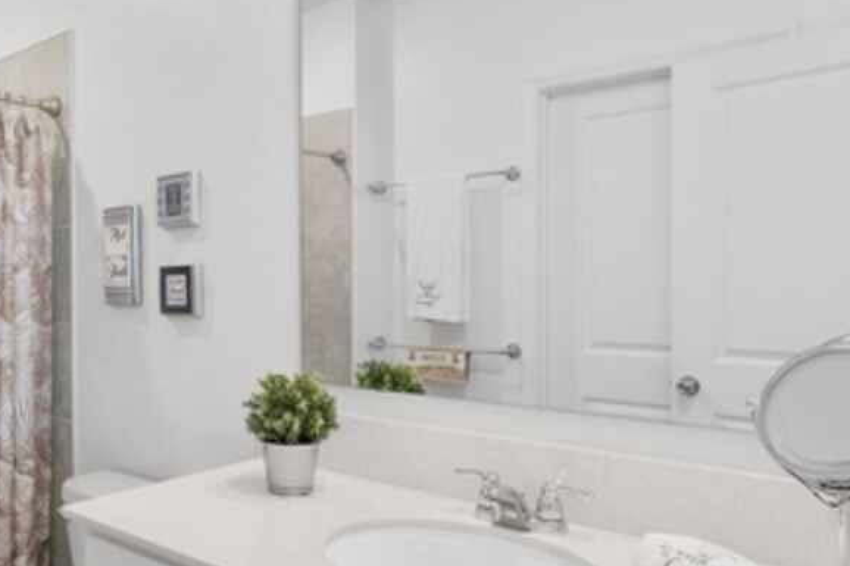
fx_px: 732
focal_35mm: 31
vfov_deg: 42.3
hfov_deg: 58.0
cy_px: 290
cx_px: 240
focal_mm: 14
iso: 320
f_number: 8
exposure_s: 1/3
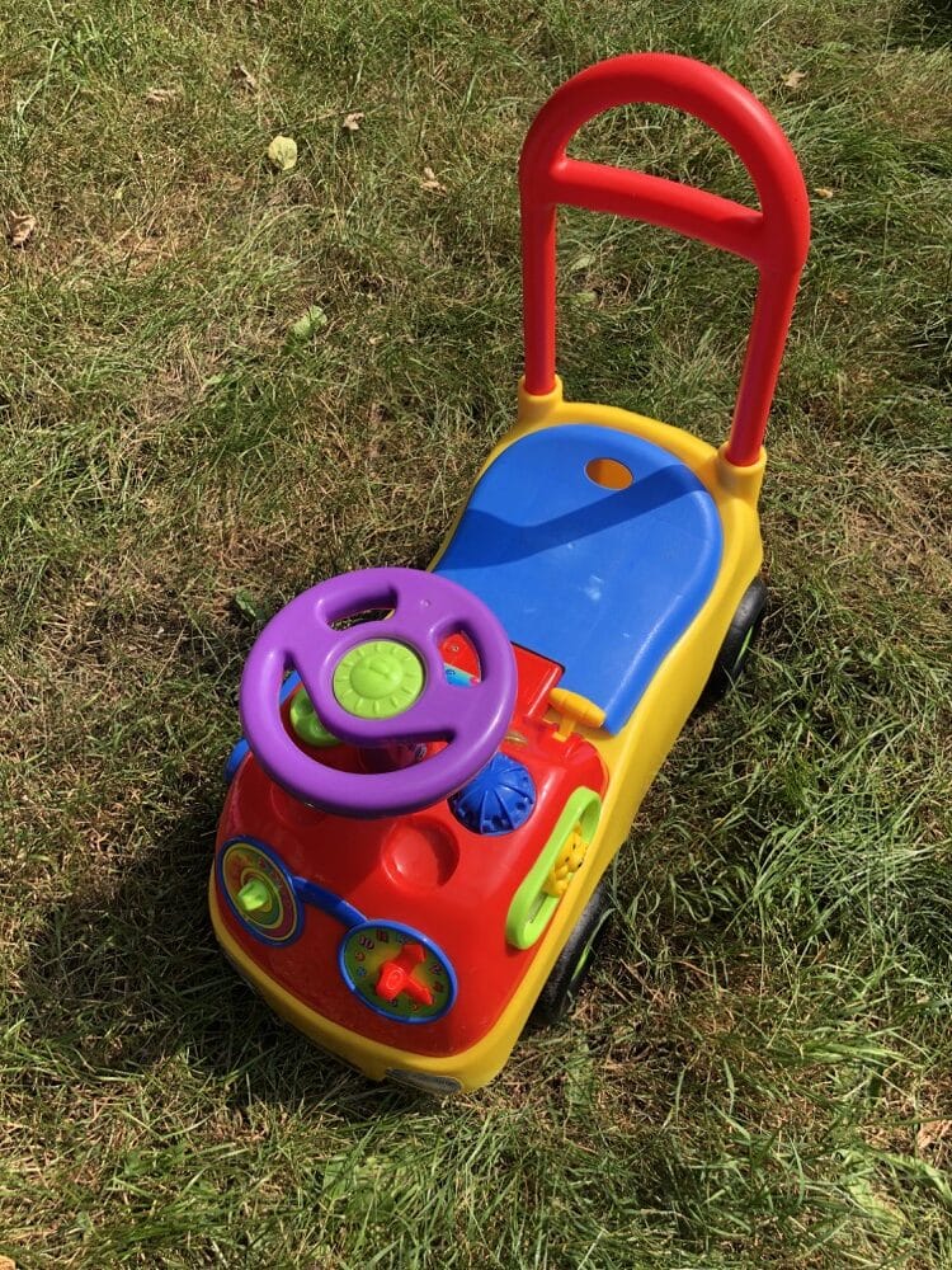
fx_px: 1027
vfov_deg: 63.4
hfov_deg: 49.7
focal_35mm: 28
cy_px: 635
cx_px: 476
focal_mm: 4
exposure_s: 1/1091
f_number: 1.8
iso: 20
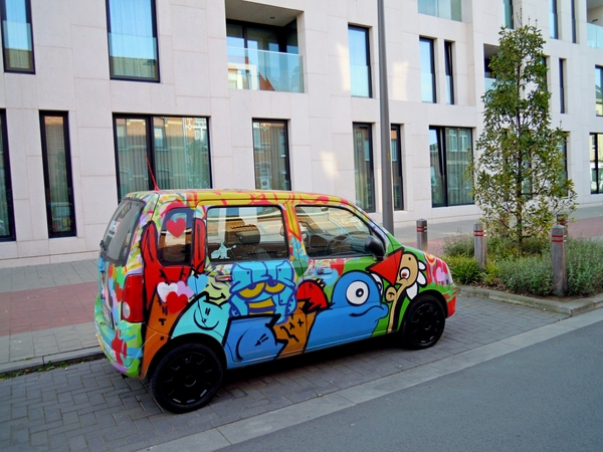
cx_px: 302
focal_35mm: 28
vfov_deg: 49.7
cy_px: 226
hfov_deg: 63.4
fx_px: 488
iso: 100
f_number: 2.7
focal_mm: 5
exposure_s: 1/320
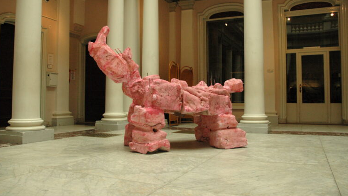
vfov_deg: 40.1
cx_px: 174
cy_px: 85
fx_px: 268
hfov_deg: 66.0
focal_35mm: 29
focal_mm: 18
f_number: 3.5
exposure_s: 1/50
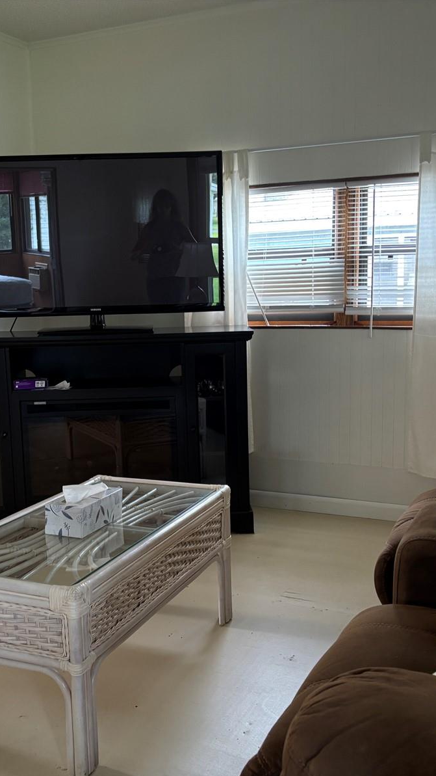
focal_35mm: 38
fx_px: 781
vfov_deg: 52.8
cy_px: 389
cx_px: 195
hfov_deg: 31.2
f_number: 1.6
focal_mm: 5.96
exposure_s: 1/60
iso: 160
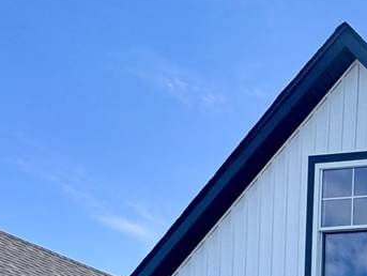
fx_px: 552
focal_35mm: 52
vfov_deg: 21.0
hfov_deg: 22.6
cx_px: 648
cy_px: 472
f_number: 2.2
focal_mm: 2.22
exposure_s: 1/1160
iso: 40
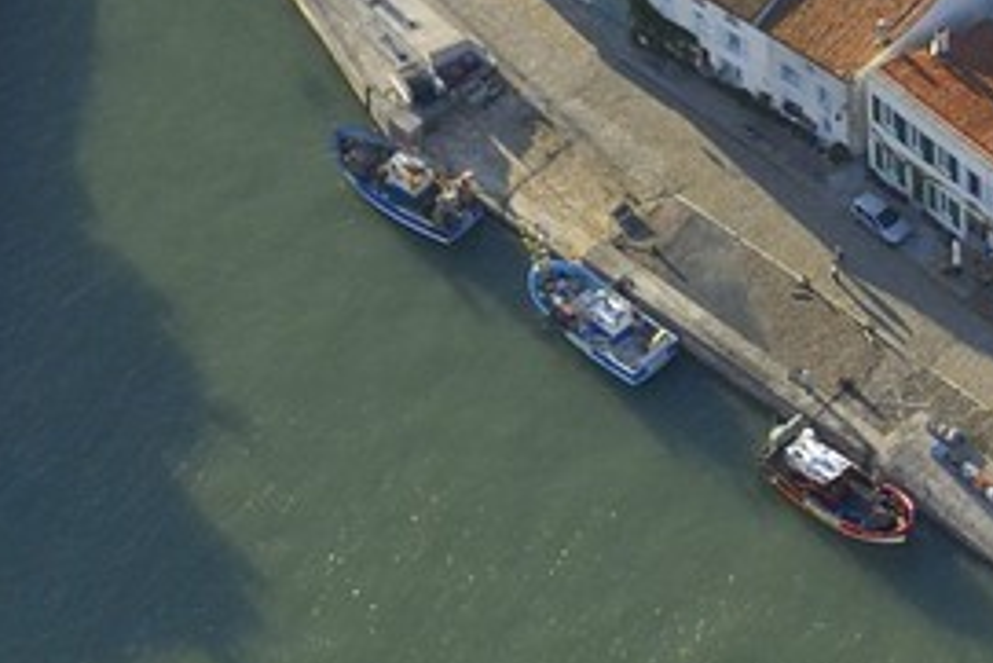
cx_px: 2682
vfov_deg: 5.5
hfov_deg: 7.5
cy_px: 974
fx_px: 6844
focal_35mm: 248
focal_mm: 28
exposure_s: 1/320
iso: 100
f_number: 5
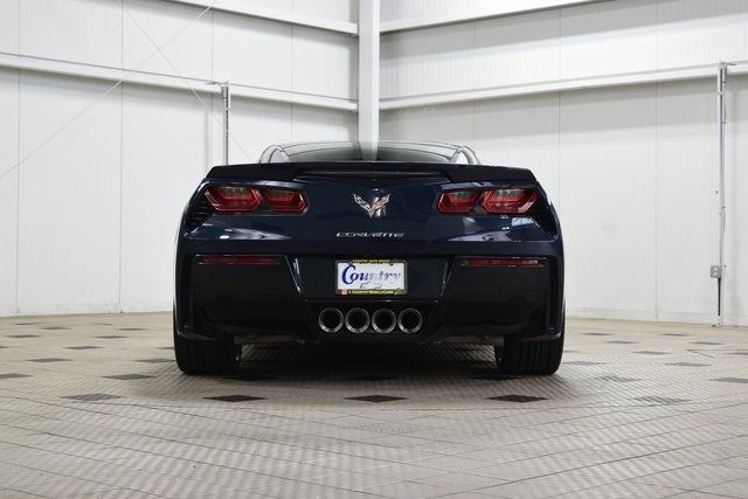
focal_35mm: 63
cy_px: 250
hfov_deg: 31.9
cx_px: 374
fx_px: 1309
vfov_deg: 21.6
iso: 450
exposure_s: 1/15
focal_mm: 42
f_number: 6.3
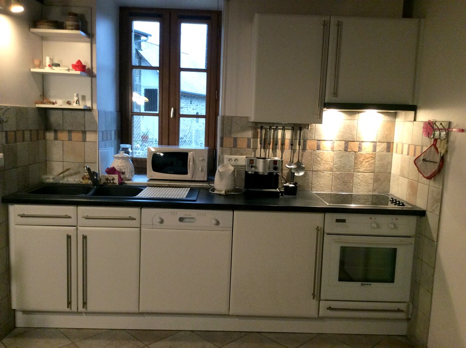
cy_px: 174
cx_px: 233
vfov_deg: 44.1
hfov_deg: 56.9
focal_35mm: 32
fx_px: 430
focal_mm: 3.3
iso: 125
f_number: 2.4
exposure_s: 1/24
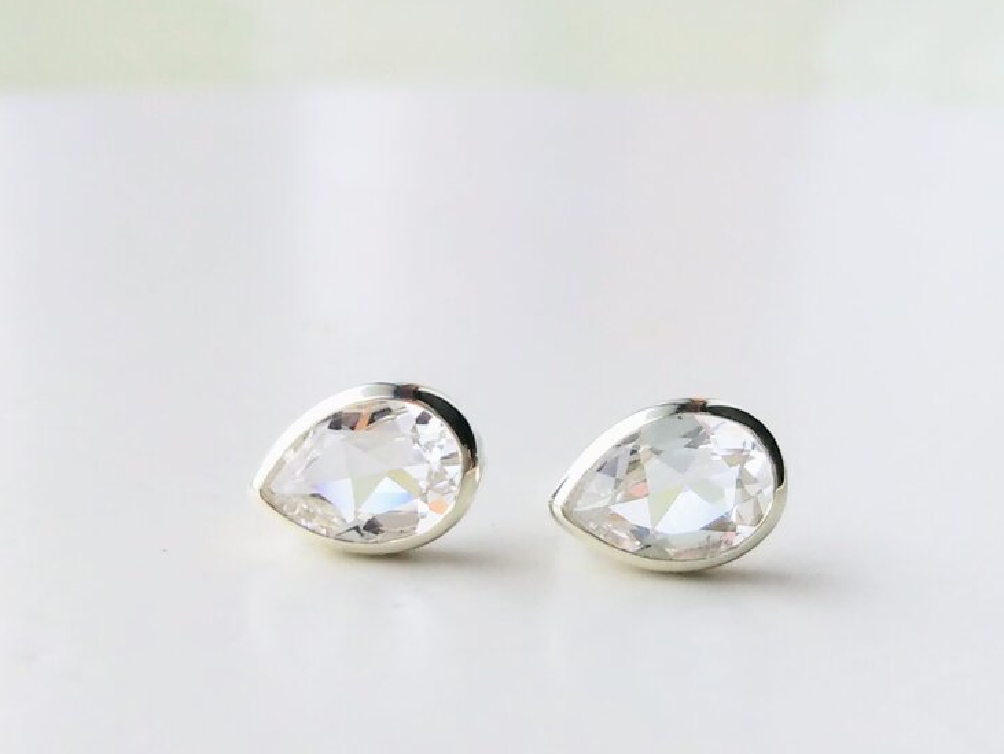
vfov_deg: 40.7
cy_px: 404
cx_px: 470
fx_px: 1016
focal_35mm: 35
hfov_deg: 52.6
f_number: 2.2
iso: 25
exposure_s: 1/120
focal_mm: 4
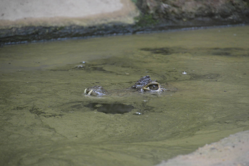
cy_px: 83
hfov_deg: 5.5
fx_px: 2592
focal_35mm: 375
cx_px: 124
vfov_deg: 3.7
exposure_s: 1/125
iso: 1800
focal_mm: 250
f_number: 6.3
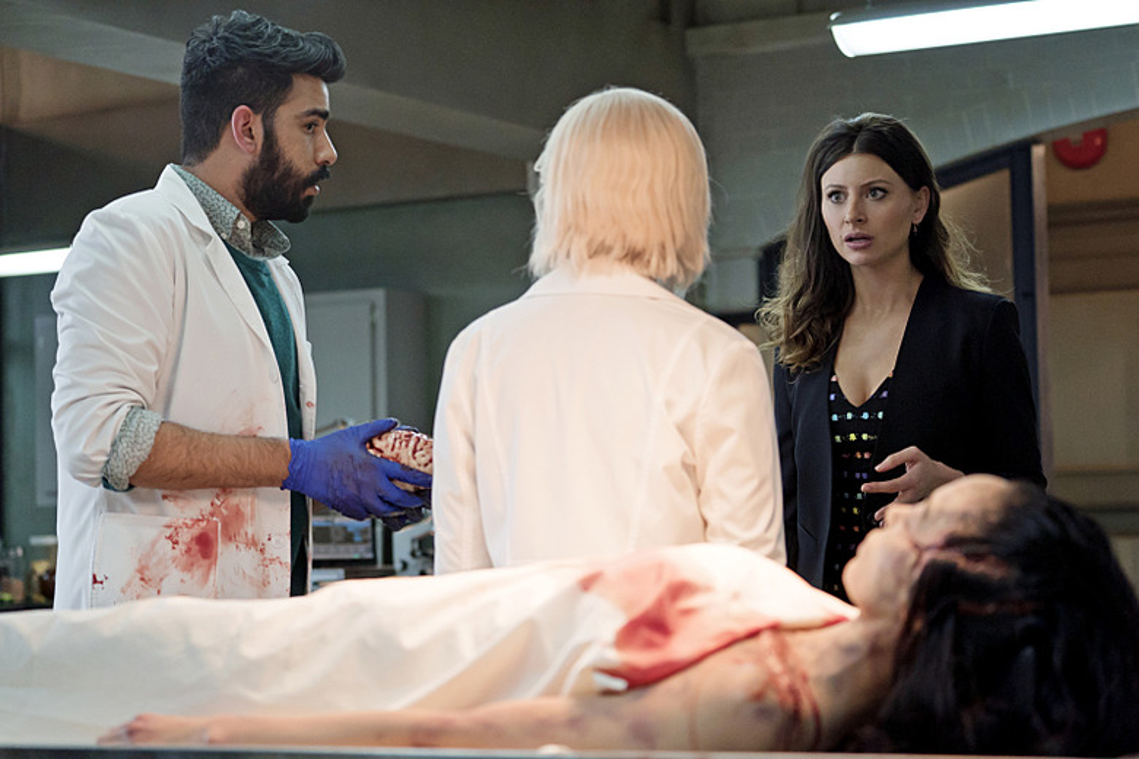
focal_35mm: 84
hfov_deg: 24.2
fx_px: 2657
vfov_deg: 16.3
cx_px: 570
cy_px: 380
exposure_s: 1/250
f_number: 4
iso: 3200
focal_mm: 84
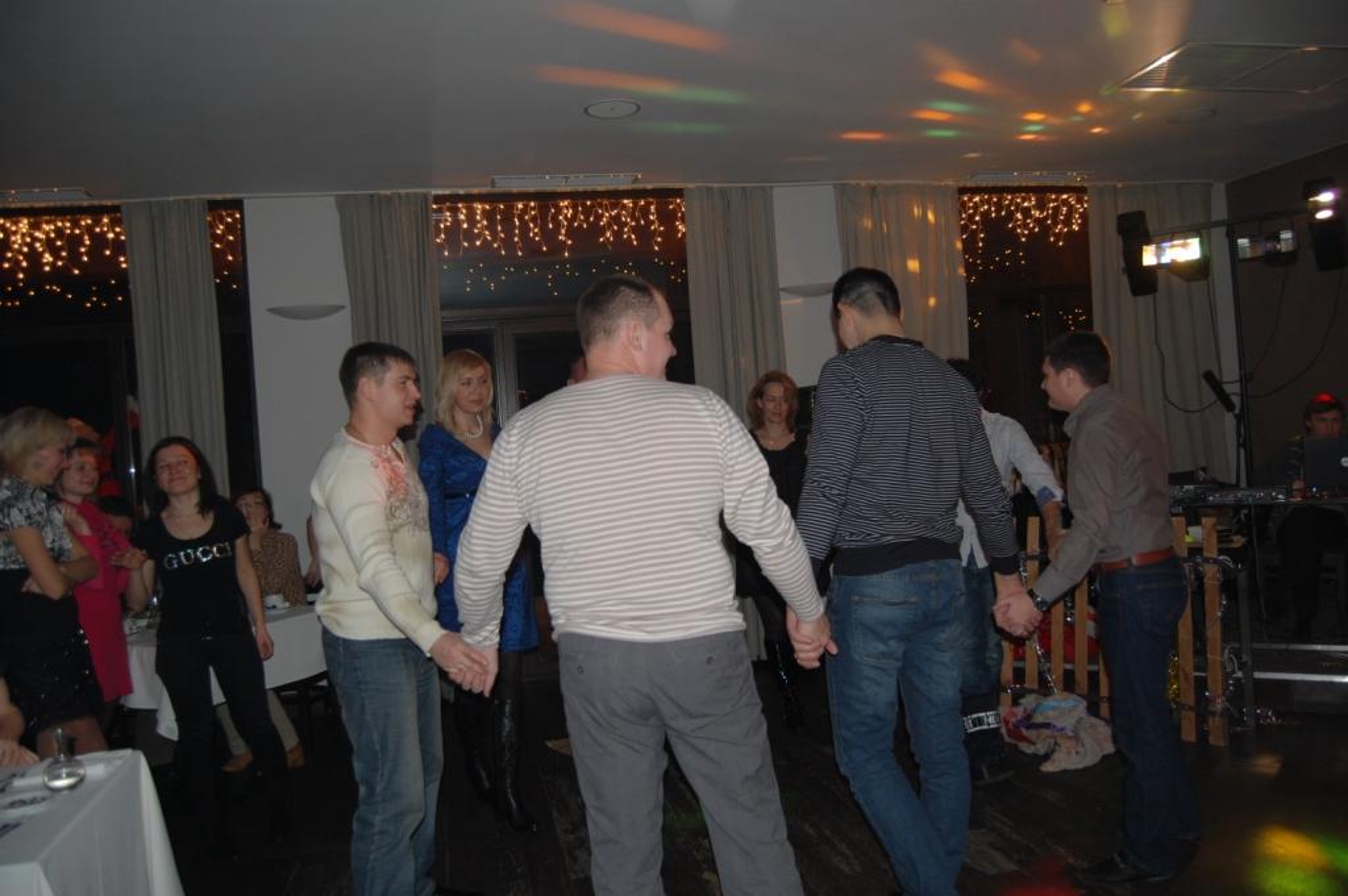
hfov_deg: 67.4
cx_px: 674
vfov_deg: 47.9
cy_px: 448
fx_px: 1010
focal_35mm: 27
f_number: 3.5
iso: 400
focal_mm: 18
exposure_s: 1/60
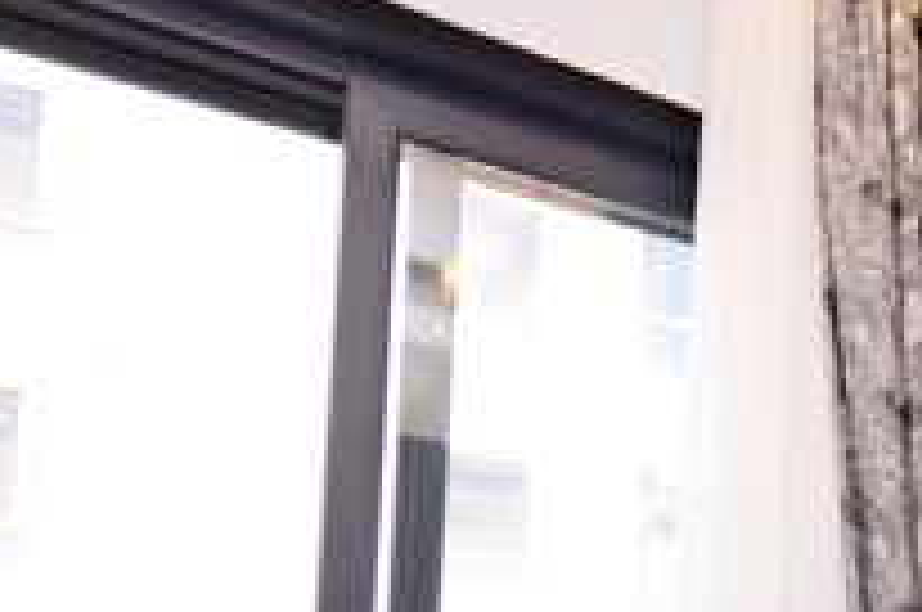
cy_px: 706
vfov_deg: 22.2
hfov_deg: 30.2
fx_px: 1450
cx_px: 1100
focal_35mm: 57
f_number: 5.6
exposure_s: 1/80
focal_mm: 11
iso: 320
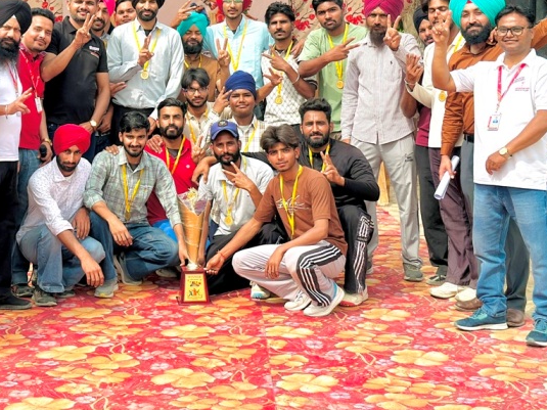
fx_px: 1201
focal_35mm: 76
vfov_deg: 19.2
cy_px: 90
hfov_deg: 25.5
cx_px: 160
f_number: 1.78
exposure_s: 1/3155
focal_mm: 6.86
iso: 80
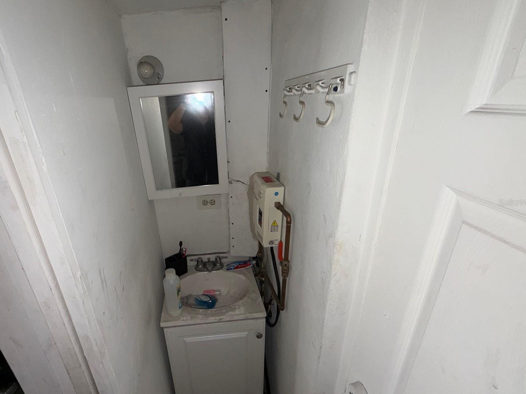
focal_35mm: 17
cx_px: 217
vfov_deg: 74.7
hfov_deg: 90.2
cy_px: 202
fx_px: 258
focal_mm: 2.22
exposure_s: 1/78
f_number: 2.2
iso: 40
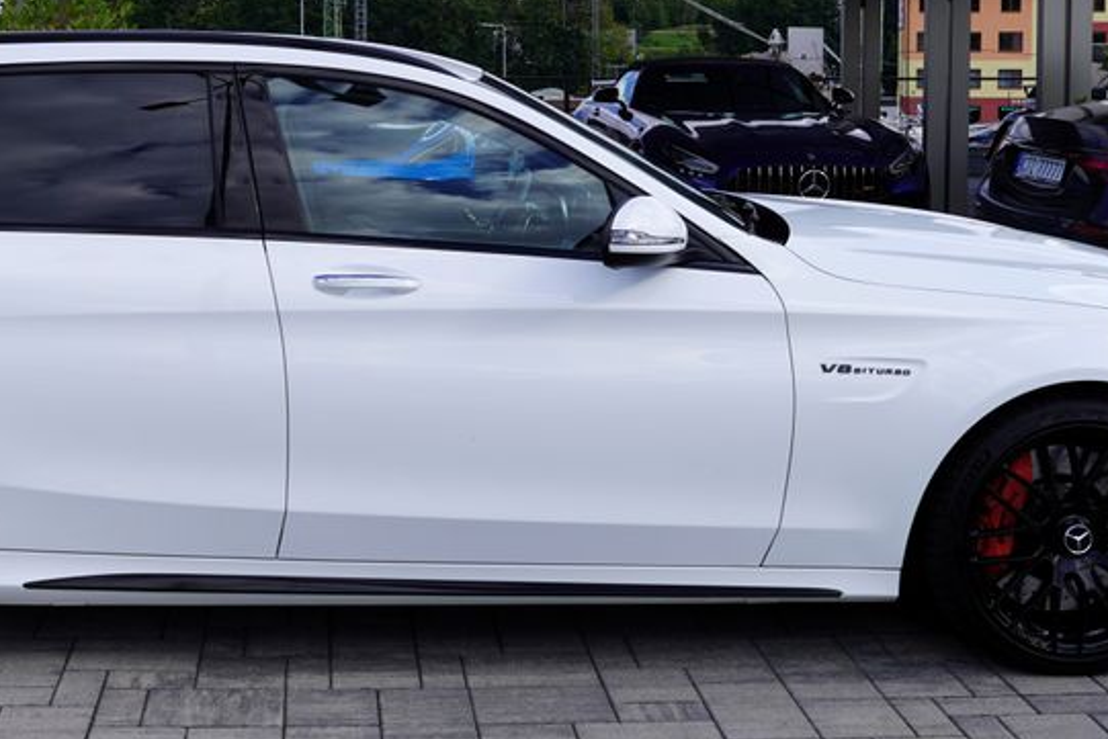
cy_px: 130
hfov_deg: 37.1
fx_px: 1632
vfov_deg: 25.0
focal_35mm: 53
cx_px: 377
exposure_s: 1/160
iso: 100
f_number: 10
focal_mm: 28
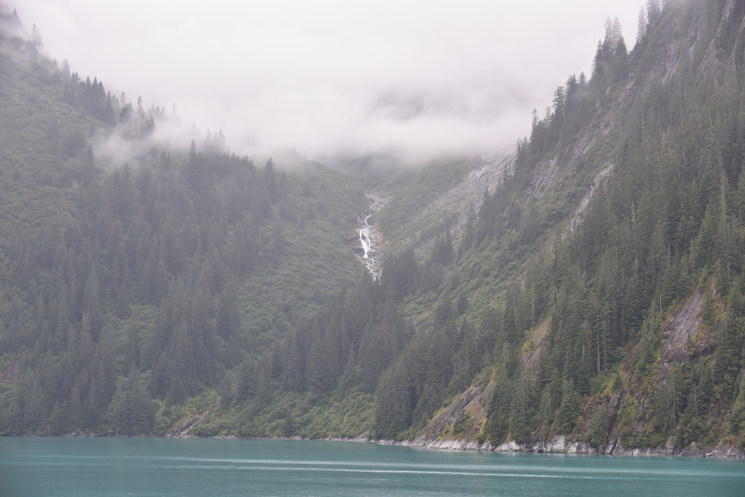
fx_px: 1449
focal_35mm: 70
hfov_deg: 28.8
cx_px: 372
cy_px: 248
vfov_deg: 19.5
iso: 320
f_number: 5
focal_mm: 70
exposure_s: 1/160
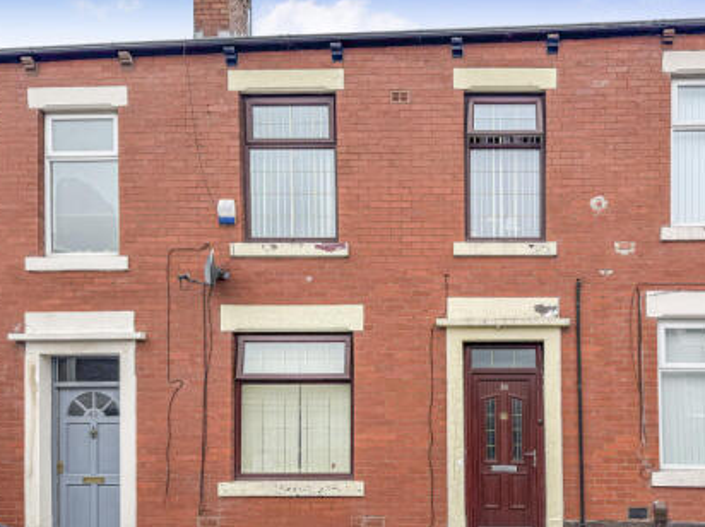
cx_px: 459
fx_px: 692
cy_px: 287
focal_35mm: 34
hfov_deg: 53.1
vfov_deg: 41.7
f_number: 1.8
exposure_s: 1/1000
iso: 80
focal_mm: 6.76
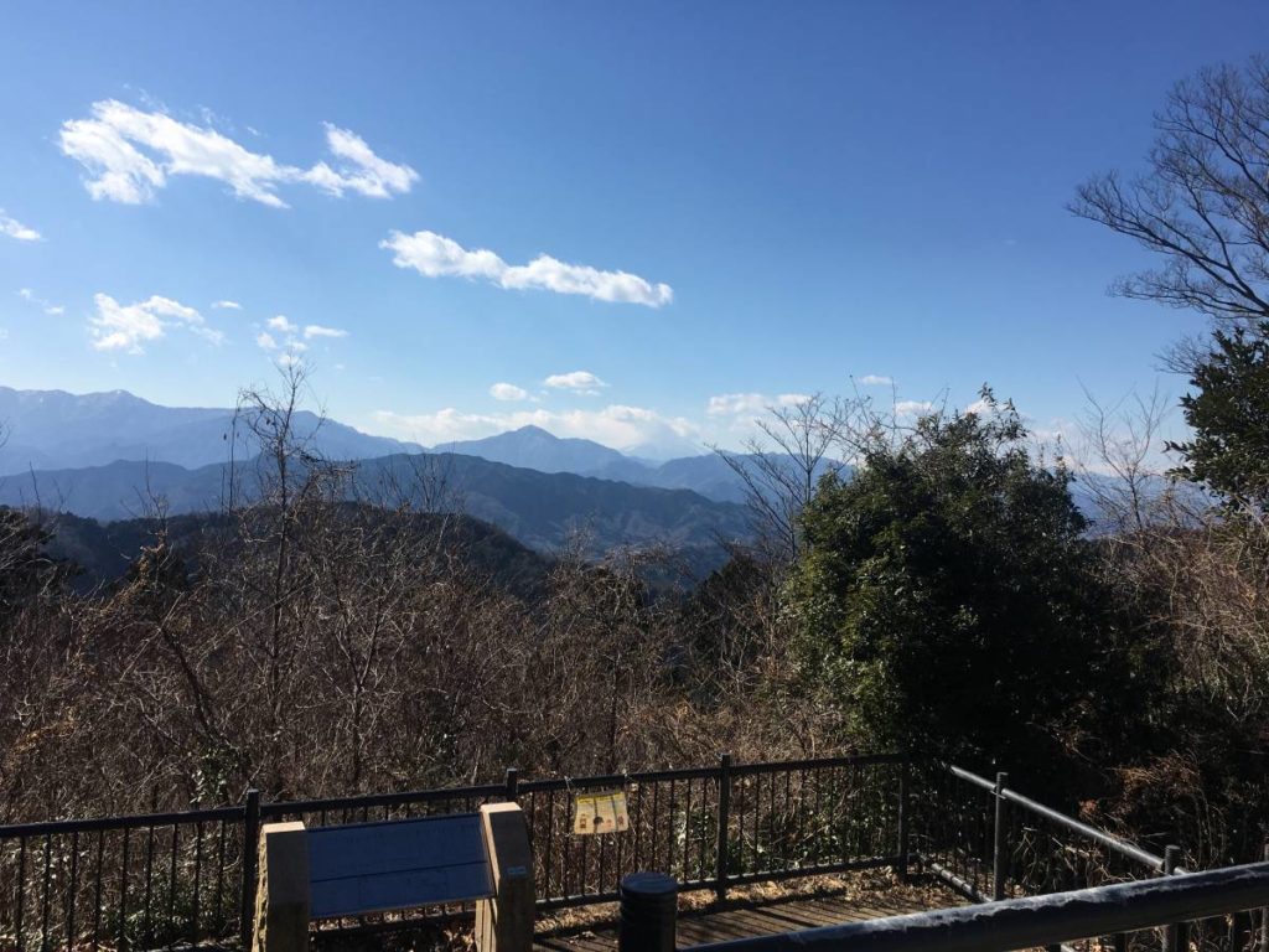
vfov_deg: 48.2
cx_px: 634
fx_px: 1063
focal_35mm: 29
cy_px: 476
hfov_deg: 61.7
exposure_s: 1/2262
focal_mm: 4.15
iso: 25
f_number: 2.2
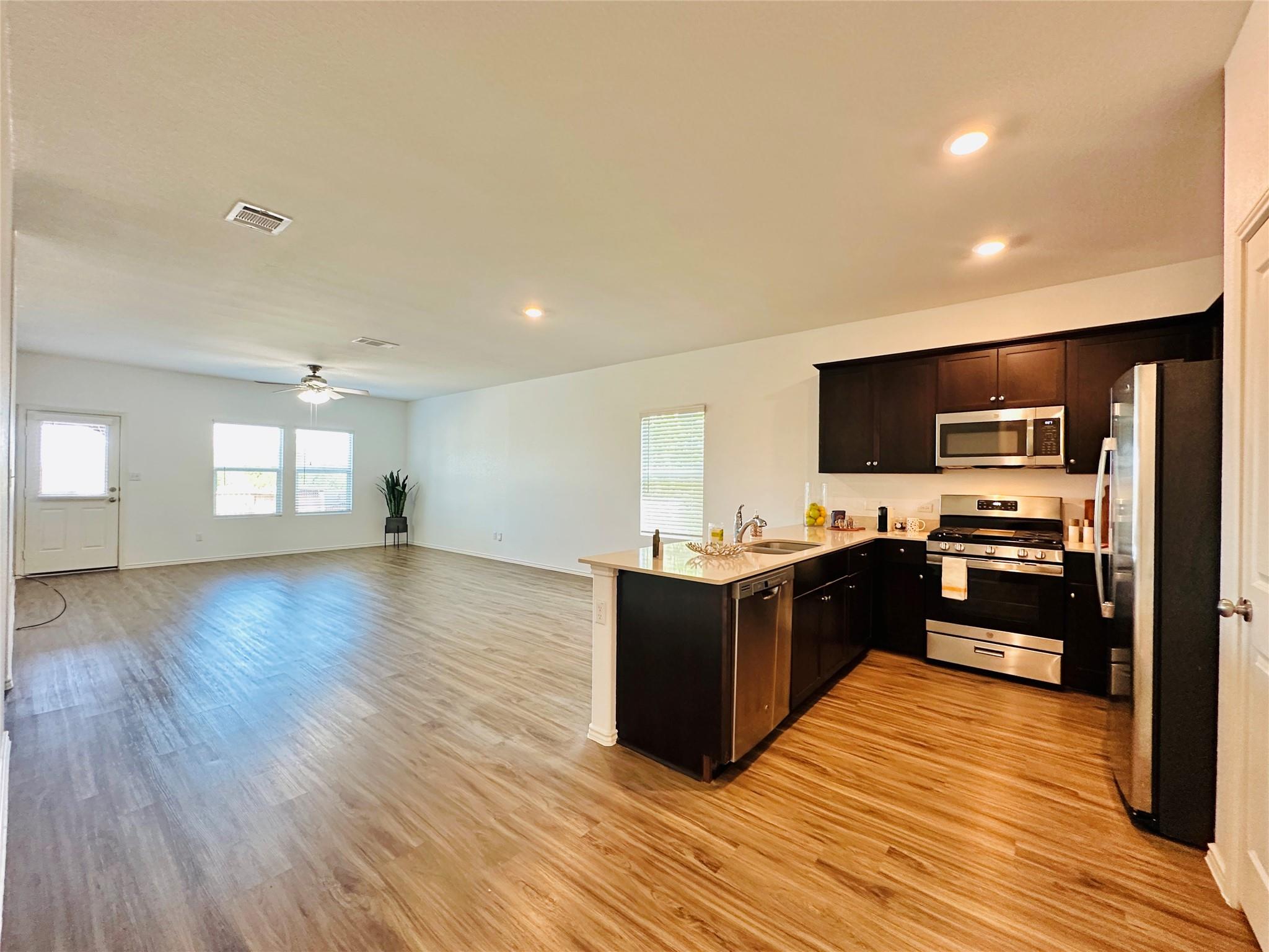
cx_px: 634
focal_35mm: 14
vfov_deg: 85.7
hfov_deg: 102.1
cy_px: 476
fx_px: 513
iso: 400
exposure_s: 1/60
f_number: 2.2
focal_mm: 2.22
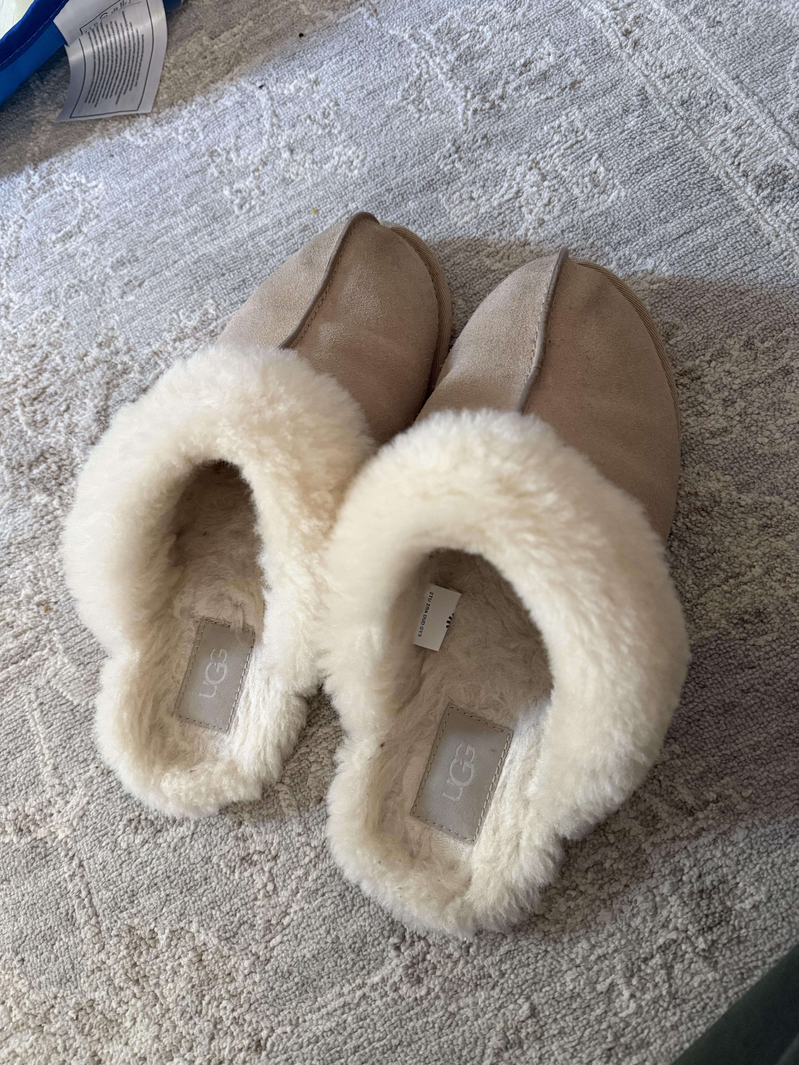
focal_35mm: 24
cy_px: 532
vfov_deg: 71.6
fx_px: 739
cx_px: 400
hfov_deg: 56.8
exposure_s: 1/60
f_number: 1.78
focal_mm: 6.76
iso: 500
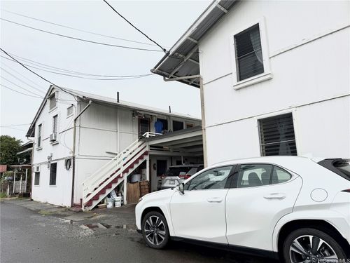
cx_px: 175
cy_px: 132
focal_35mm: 24
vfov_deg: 56.8
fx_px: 243
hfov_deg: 71.6
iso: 80
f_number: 1.78
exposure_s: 1/3021
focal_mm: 6.76
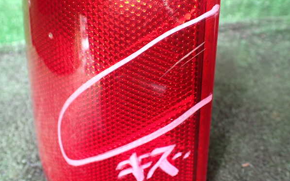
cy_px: 90
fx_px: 253
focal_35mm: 32
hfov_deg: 59.6
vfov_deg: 39.5
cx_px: 145
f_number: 2.3
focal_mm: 5.4
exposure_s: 1/80
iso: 800
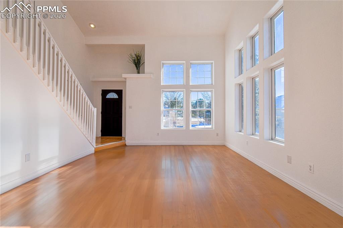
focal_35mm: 15
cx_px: 172
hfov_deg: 100.4
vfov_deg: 77.3
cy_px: 114
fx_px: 143
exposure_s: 1/3200
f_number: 8
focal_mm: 10
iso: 320
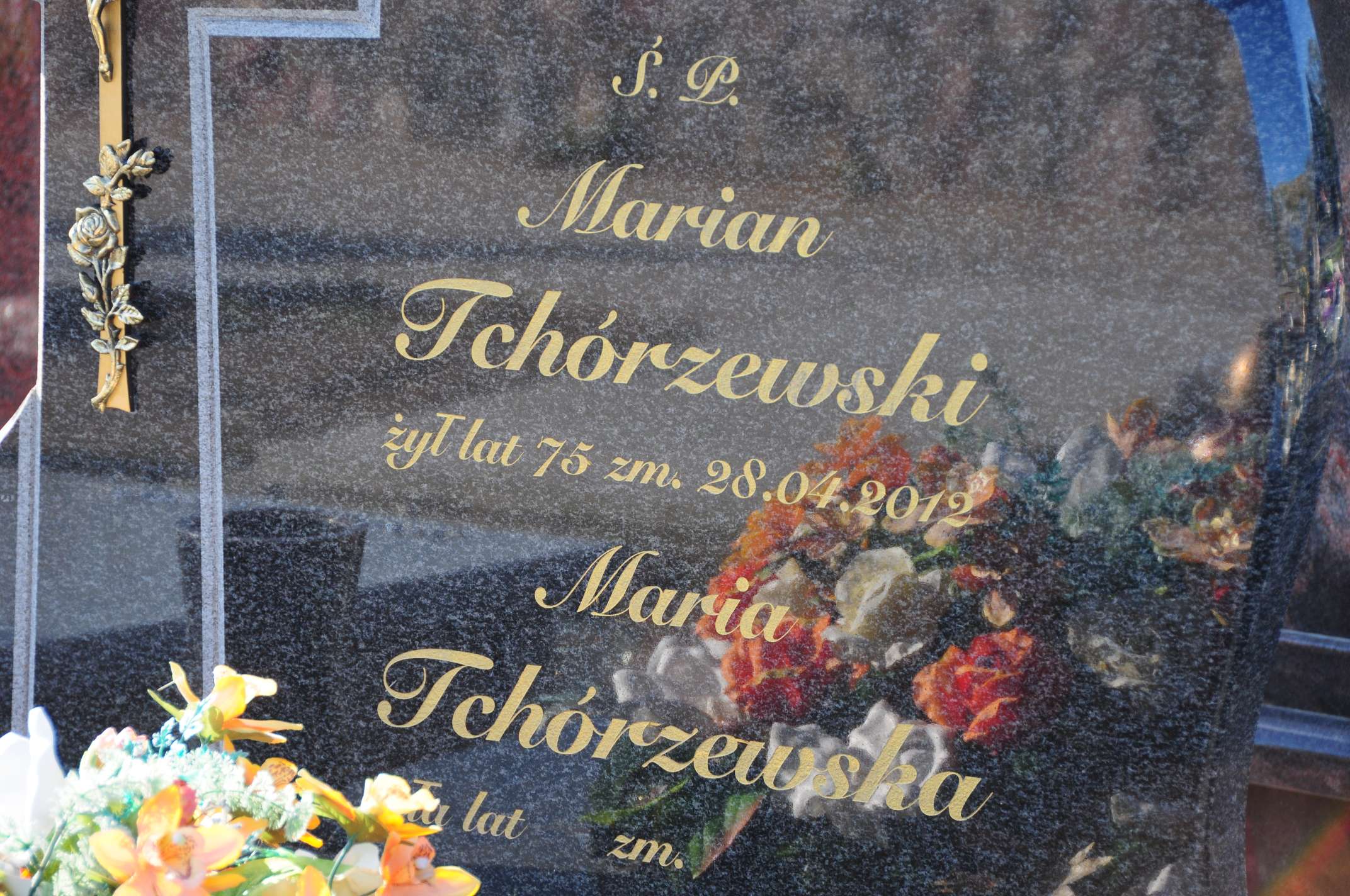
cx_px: 675
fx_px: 5337
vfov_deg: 9.6
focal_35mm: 142
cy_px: 448
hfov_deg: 14.4
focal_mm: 95
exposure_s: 1/250
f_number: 7.1
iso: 320
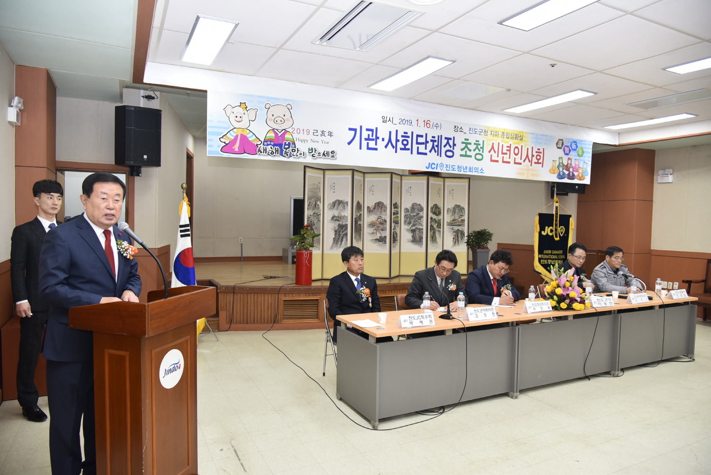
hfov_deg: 73.7
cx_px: 356
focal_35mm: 24
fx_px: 474
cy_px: 238
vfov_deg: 53.2
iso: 800
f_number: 4.5
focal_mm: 24
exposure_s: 1/125
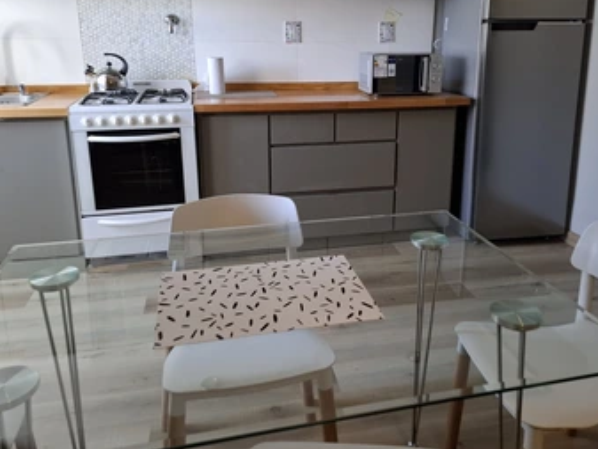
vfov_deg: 46.4
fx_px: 518
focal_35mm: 30
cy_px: 167
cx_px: 332
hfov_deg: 59.8
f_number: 1.8
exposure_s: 1/50
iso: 200
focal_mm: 5.54
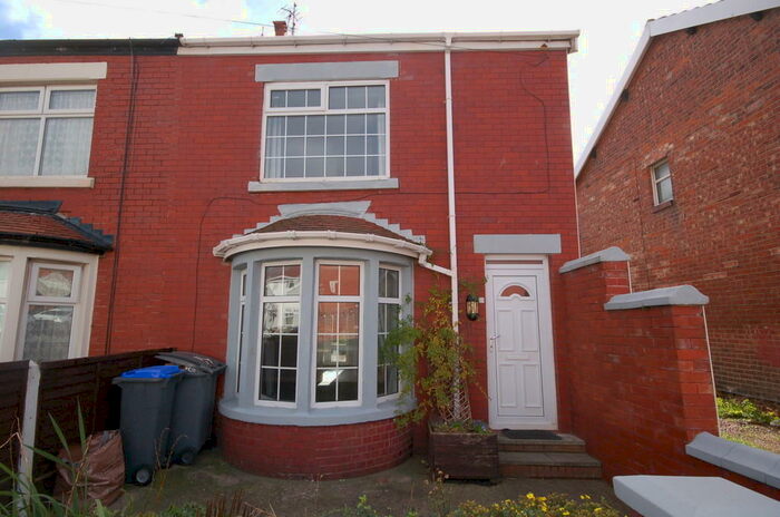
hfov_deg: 92.5
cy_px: 258
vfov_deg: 69.4
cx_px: 390
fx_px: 373
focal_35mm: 17
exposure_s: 1/400
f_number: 10
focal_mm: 11.5
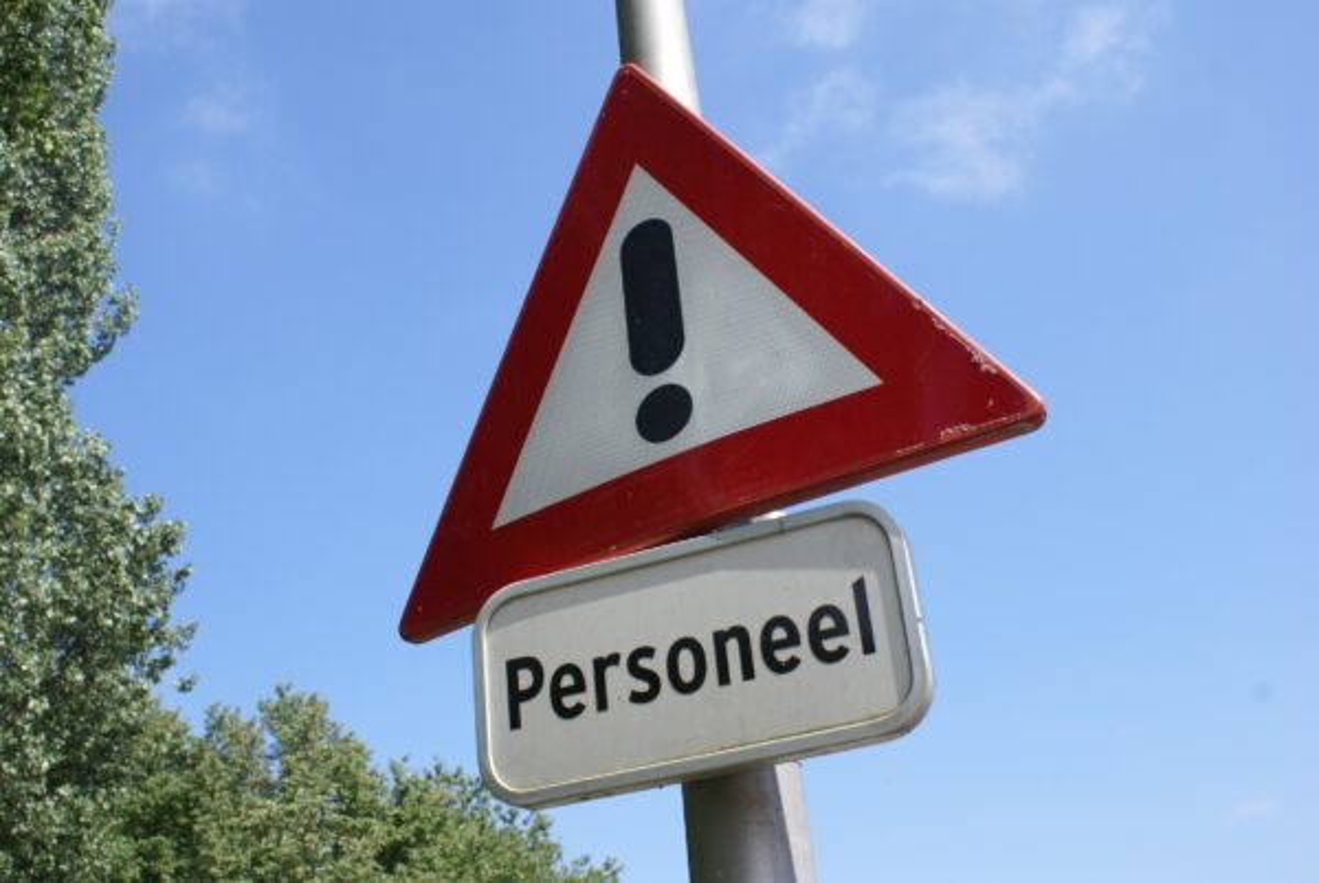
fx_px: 1431
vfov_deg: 34.3
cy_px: 442
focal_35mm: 39
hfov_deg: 49.5
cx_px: 660
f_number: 9
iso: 100
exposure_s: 1/100
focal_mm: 26
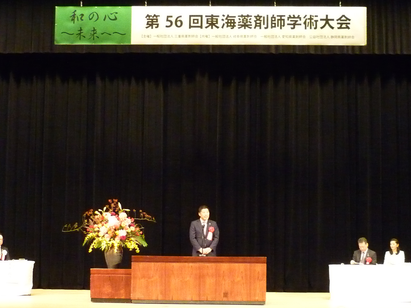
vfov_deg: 21.0
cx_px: 208
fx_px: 831
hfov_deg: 27.8
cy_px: 155
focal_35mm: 70
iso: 800
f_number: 3
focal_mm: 6.4
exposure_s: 1/25
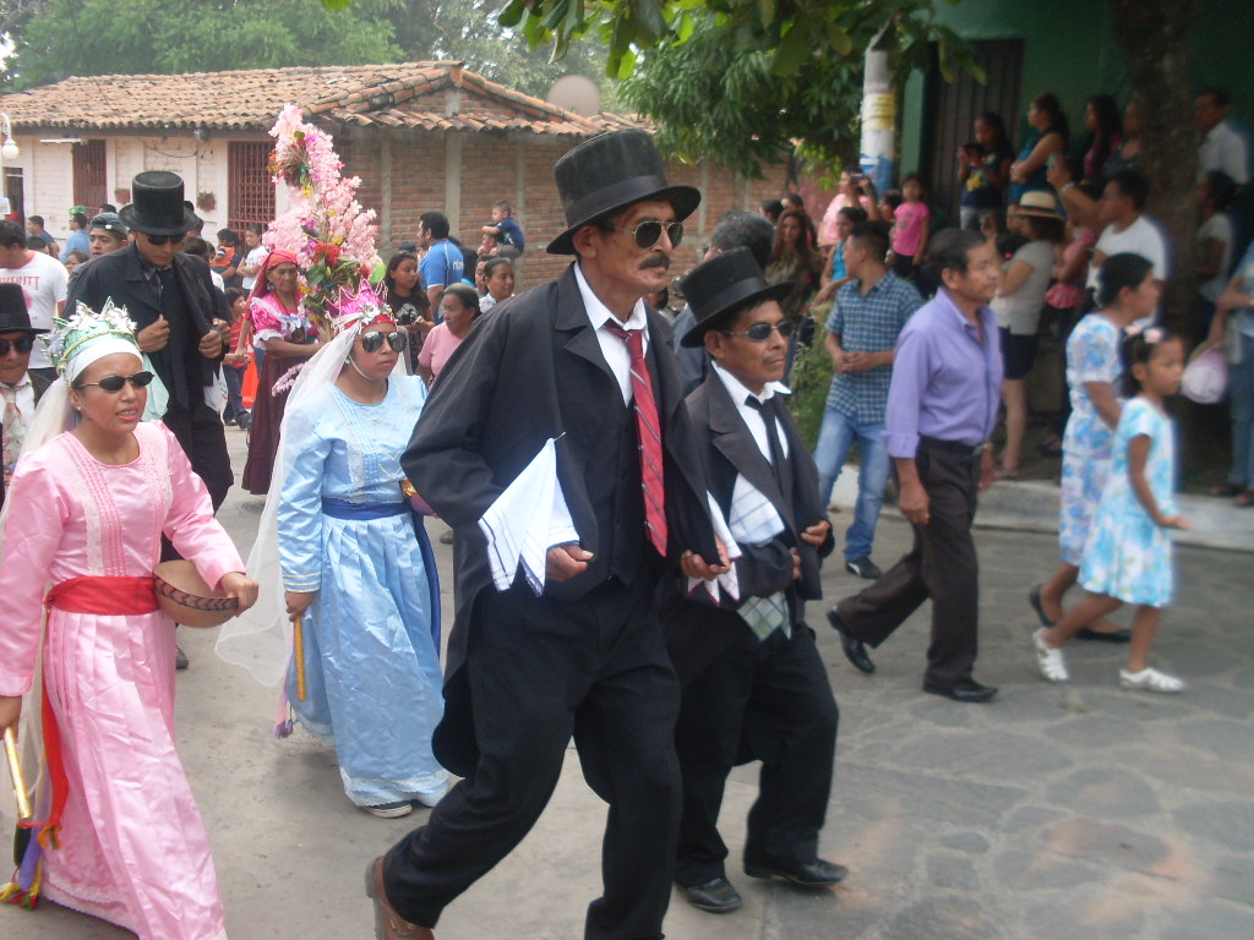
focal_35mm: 38
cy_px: 470
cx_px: 627
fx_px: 1377
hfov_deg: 49.0
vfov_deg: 37.7
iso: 80
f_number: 2.8
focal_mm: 6.3
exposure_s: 1/250
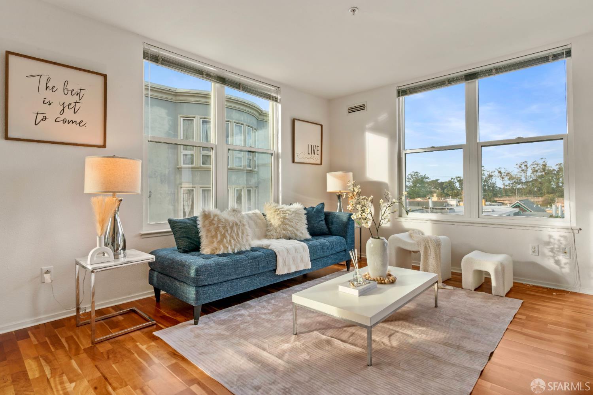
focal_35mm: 18
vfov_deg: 67.4
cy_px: 198
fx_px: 296
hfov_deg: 90.0
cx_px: 296
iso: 200
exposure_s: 1/4
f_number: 16
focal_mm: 18
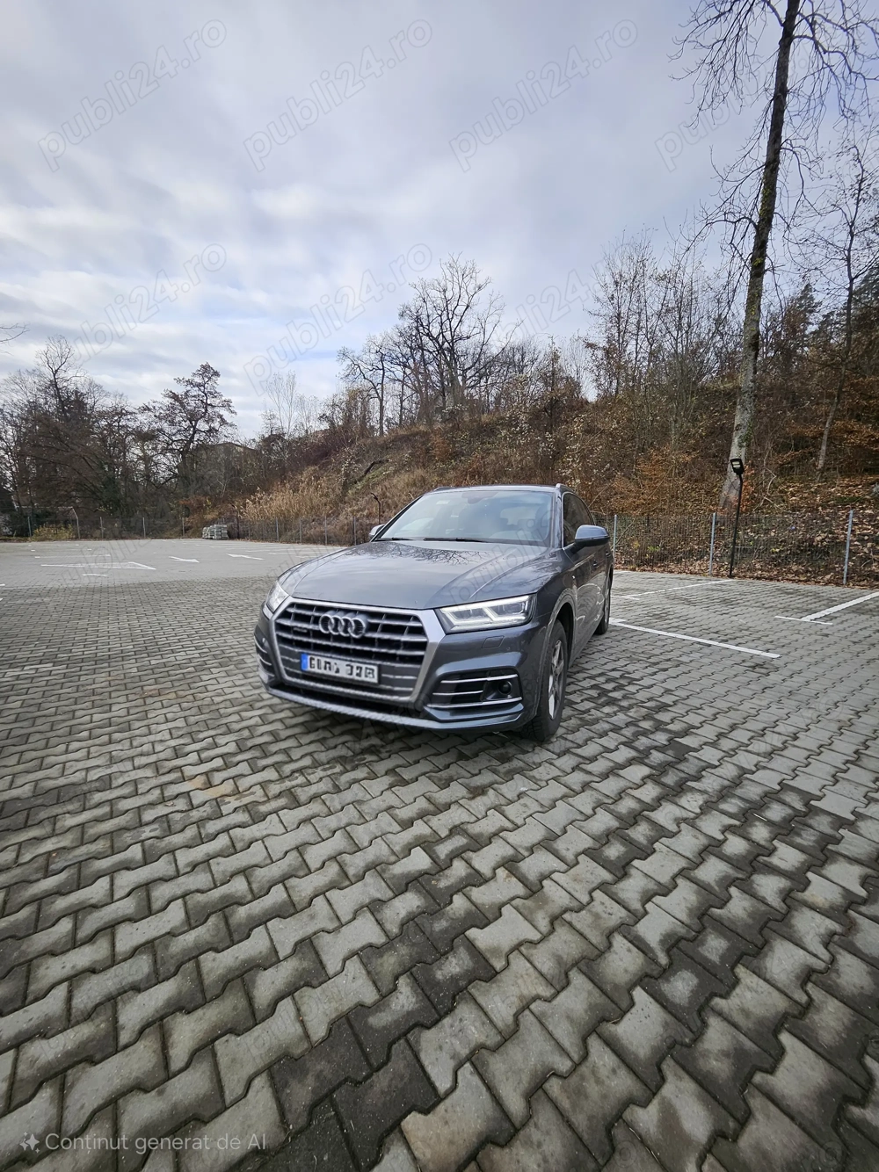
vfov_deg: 106.2
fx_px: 440
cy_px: 586
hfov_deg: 89.9
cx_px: 440
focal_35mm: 13
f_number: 2.2
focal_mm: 1.74
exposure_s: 1/667
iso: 32
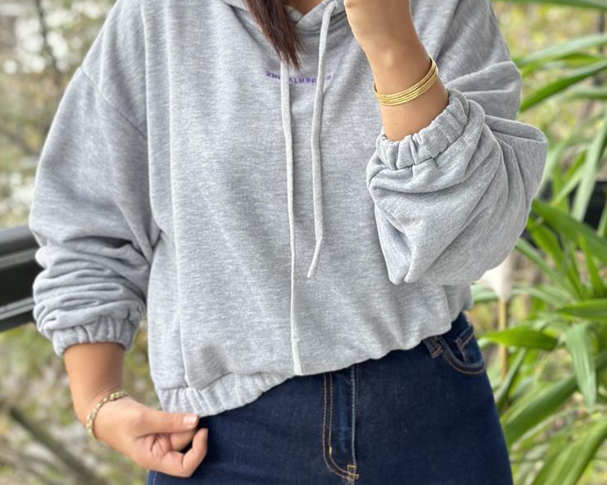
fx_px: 1509
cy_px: 172
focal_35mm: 84
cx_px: 383
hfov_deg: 22.7
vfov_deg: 18.2
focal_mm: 6.86
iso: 125
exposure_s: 1/115
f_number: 1.78
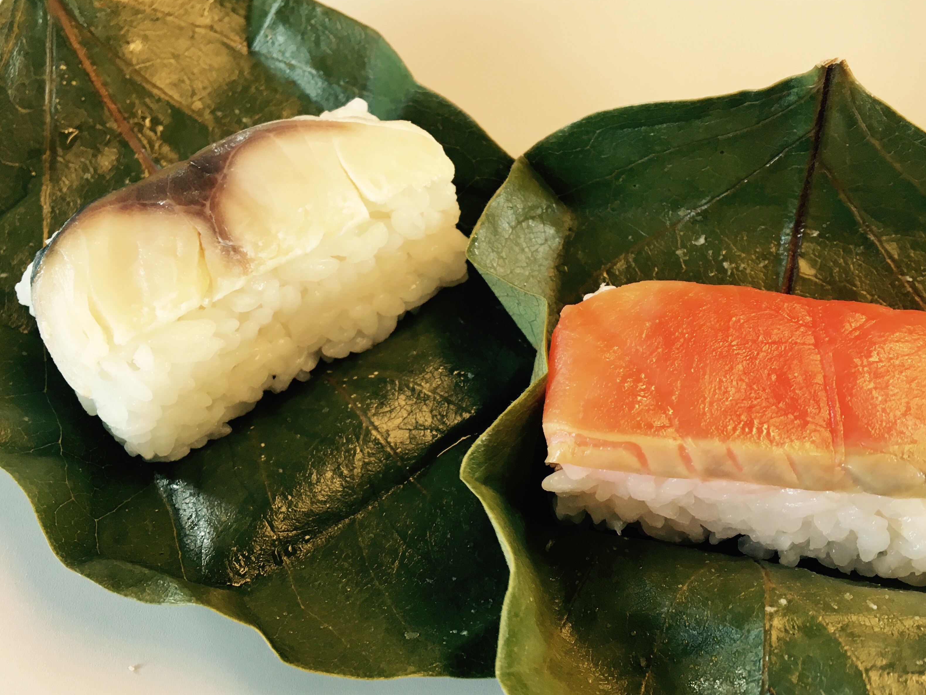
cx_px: 502
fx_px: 990
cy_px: 388
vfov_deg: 38.6
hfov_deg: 50.1
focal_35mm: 37
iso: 50
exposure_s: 1/30
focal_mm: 4.15
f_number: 2.2
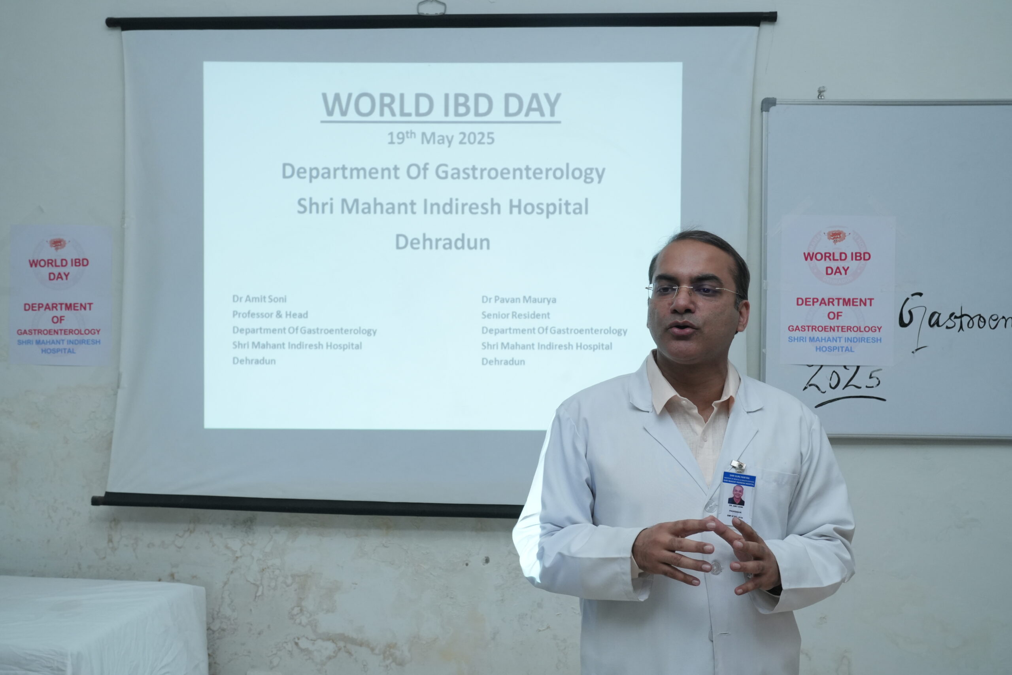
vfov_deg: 33.4
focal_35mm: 40
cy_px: 338
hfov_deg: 48.5
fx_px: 1124
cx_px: 506
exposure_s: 1/100
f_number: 8
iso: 2000
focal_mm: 40
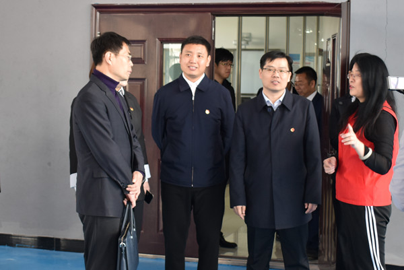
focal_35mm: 40
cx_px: 202
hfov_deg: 47.9
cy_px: 135
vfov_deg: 33.1
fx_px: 455
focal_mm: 27
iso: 400
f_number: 4.2
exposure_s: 1/80
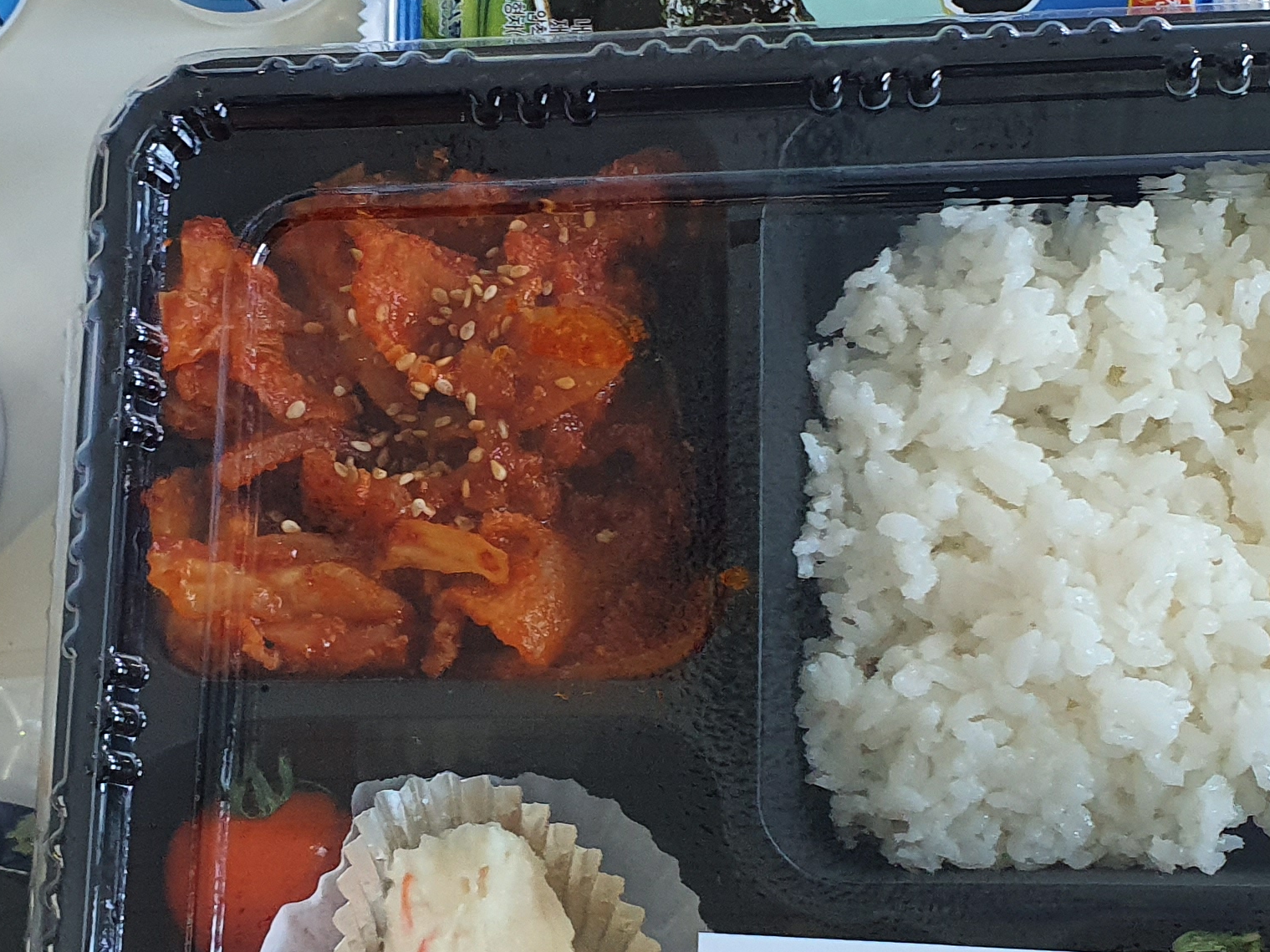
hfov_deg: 28.2
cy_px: 509
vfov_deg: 21.3
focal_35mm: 69
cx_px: 592
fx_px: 2531
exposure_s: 1/40
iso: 200
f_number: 2.4
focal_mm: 4.32
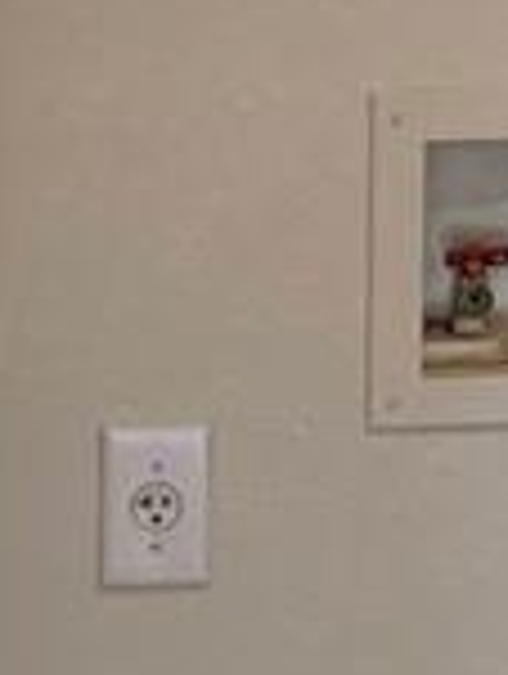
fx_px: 3454
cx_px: 967
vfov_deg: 10.9
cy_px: -171
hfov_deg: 8.1
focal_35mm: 177
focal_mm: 4.25
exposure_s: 1/40
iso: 320
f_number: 1.8
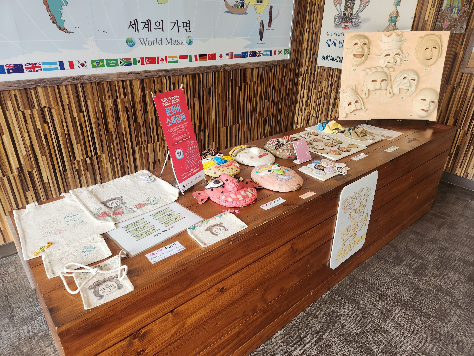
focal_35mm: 23
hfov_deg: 73.9
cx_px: 237
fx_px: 315
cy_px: 178
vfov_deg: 58.9
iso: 100
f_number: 1.8
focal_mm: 5.4
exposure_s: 1/180
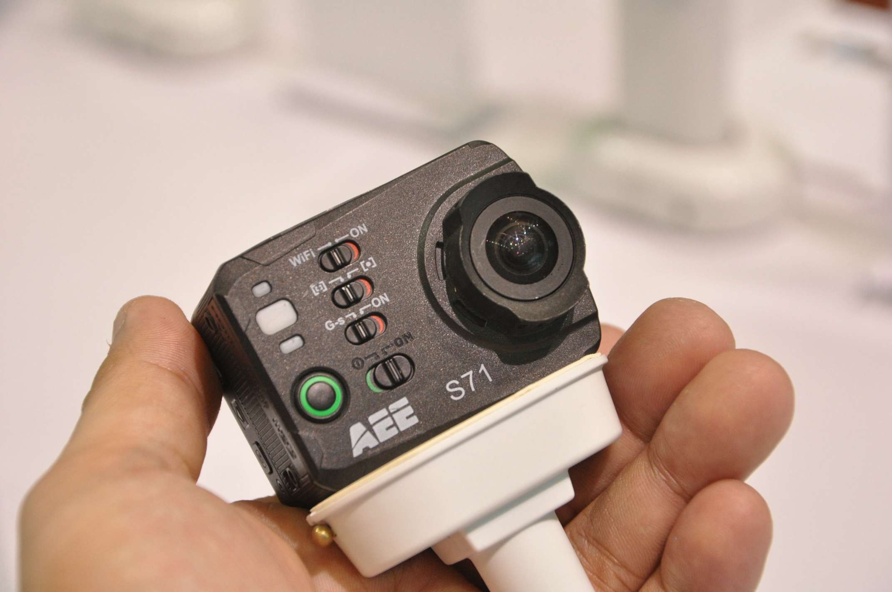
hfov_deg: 21.9
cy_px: 296
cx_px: 446
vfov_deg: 14.7
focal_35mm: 93
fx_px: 2302
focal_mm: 62
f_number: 5.6
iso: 1250
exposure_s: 1/125
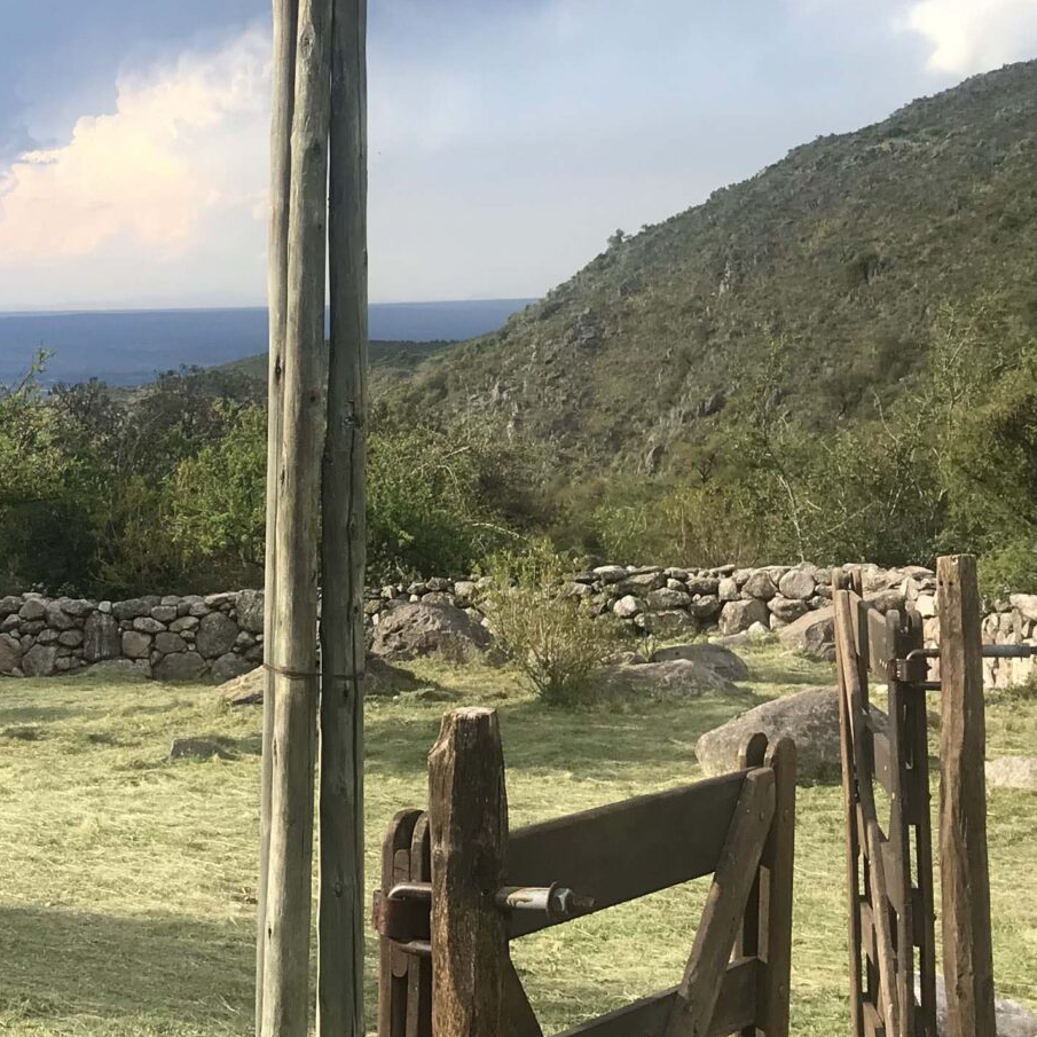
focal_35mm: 70
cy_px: 347
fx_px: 2372
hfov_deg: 24.3
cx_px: 215
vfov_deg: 24.5
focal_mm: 3.99
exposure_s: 1/577
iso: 20
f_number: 1.8
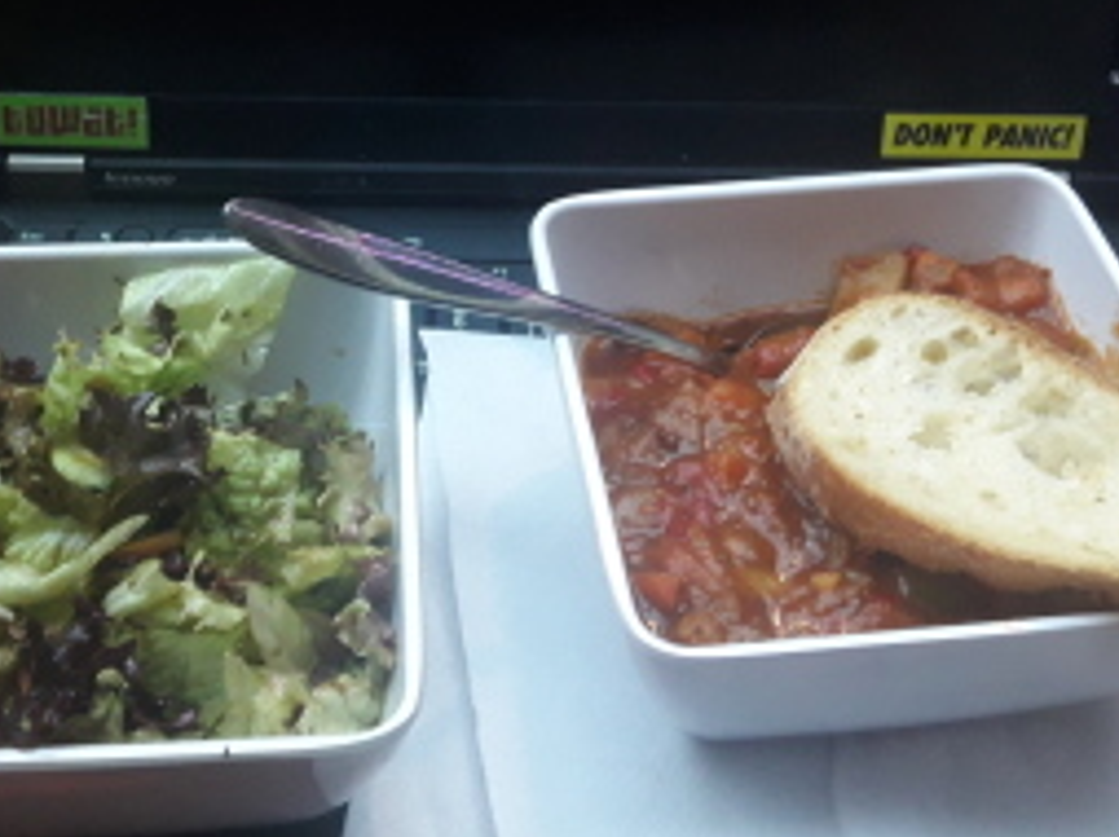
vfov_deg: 27.2
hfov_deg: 36.0
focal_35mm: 53
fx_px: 1712
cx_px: 427
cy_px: 242
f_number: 1.9
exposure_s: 1/17
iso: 160
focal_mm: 3.7
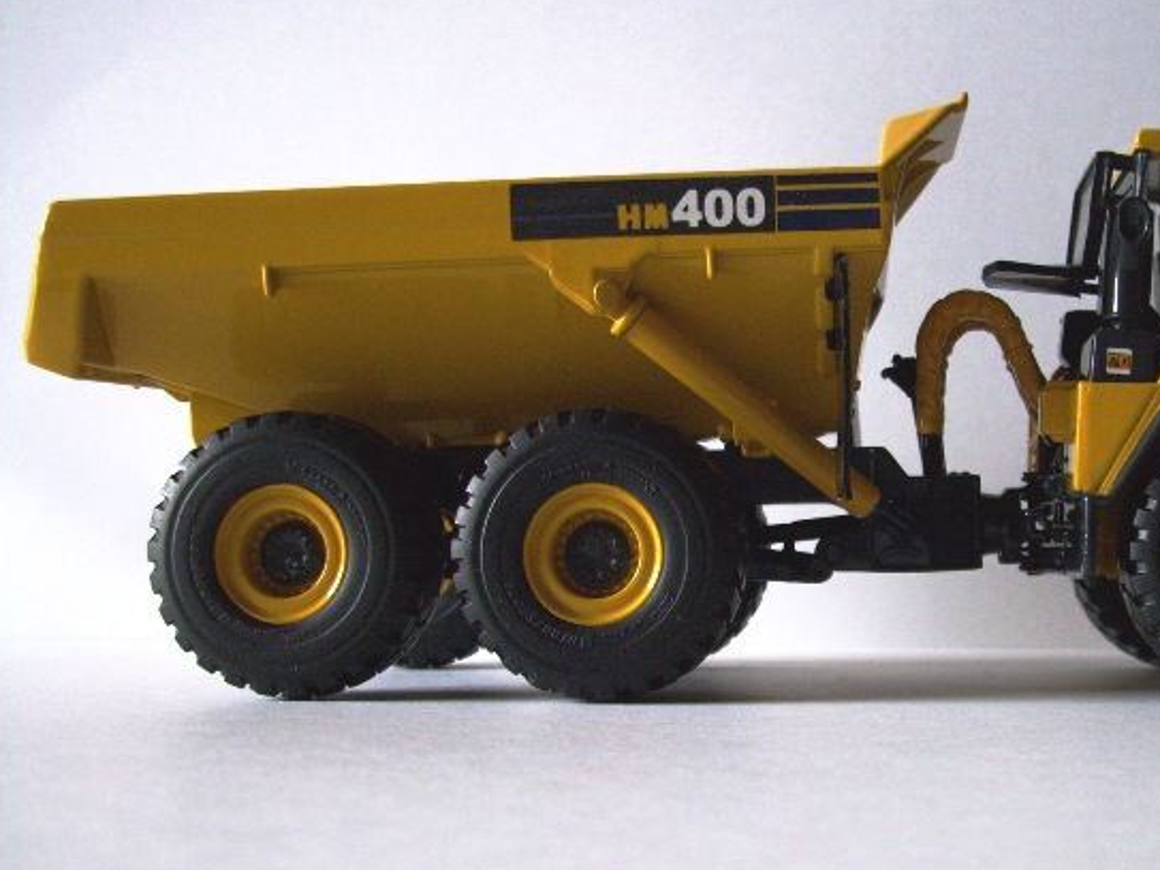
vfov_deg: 29.0
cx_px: 847
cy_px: 542
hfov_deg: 37.4
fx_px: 1675
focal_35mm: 50
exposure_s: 1/30
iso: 160
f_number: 2.9
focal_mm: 5.7
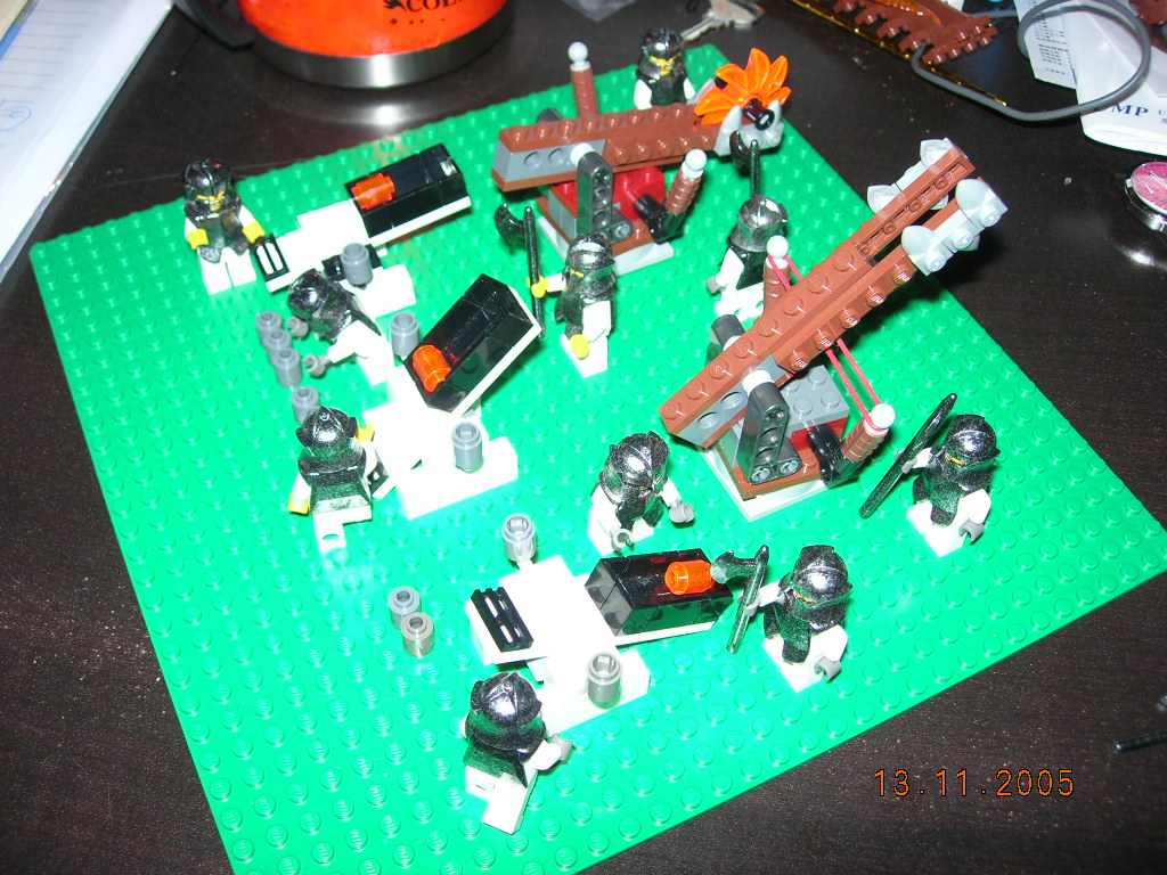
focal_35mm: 38
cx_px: 584
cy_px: 438
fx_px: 1281
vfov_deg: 37.7
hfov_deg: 49.0
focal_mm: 7.8
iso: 64
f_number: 2.8
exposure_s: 1/60.1
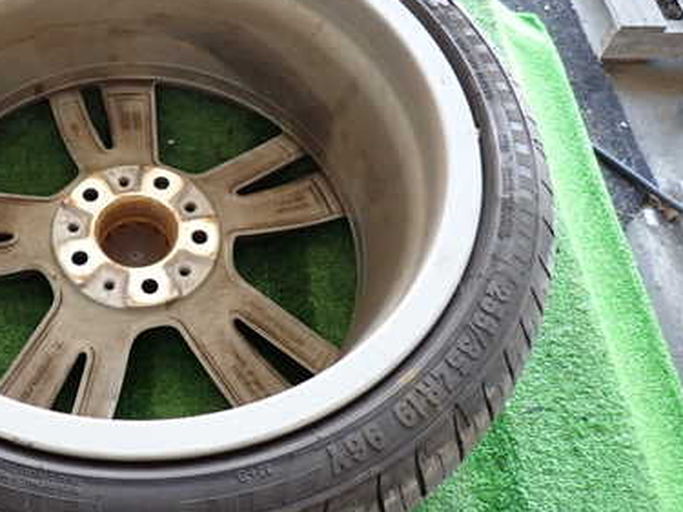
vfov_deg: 35.9
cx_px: 158
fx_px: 789
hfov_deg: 45.0
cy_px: 224
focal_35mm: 40
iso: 250
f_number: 2
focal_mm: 4.5
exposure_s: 1/30
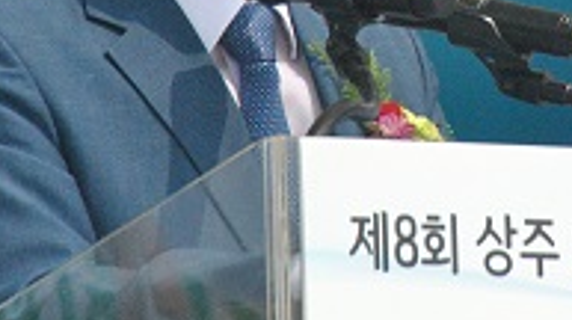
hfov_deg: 2.0
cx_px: 468
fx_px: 16678
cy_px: -68
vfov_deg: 1.1
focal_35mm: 1101
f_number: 8
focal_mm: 270
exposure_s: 1/4000
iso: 1600
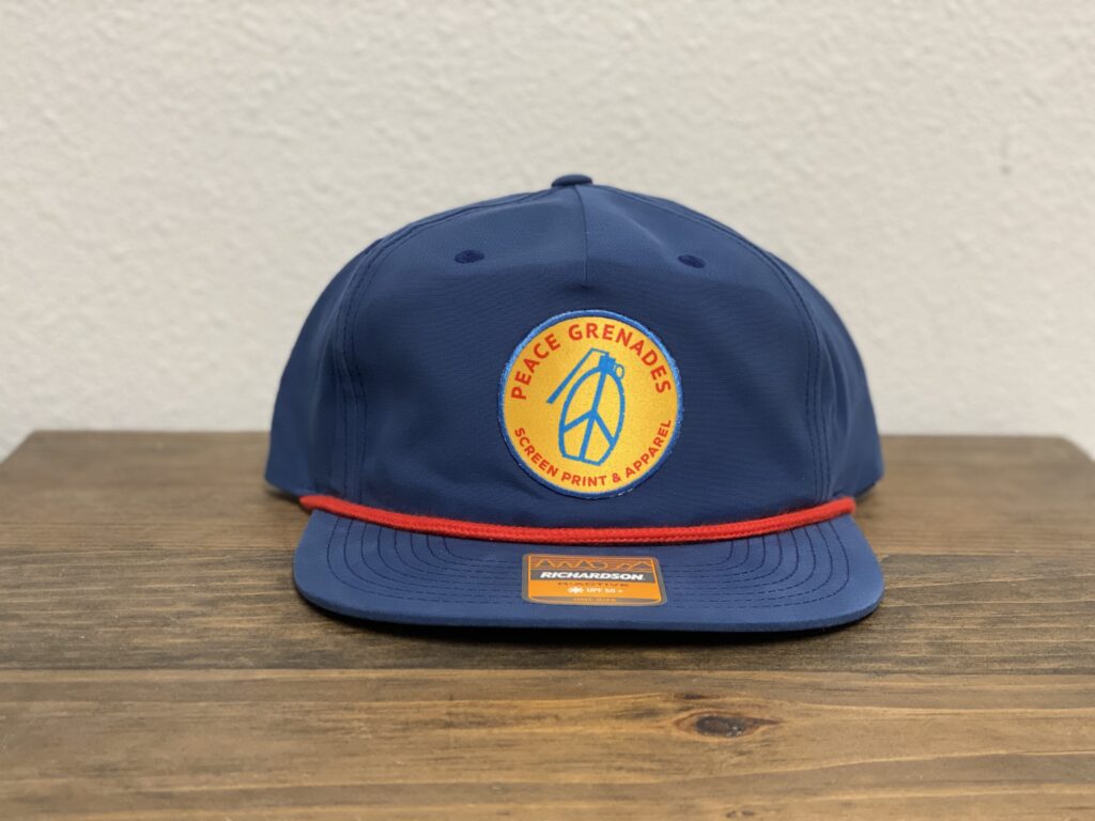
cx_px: 548
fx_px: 1645
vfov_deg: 28.0
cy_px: 410
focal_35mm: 52
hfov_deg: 36.8
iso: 200
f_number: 2
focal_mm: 6
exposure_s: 1/120
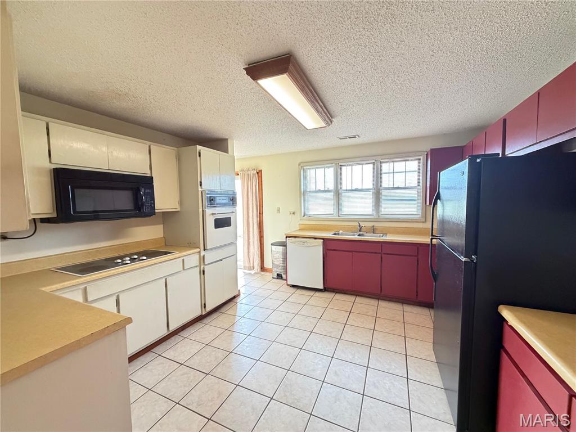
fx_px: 233
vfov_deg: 85.7
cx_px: 288
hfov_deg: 102.1
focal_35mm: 14
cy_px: 216
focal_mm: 2.22
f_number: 2.2
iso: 640
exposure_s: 1/60
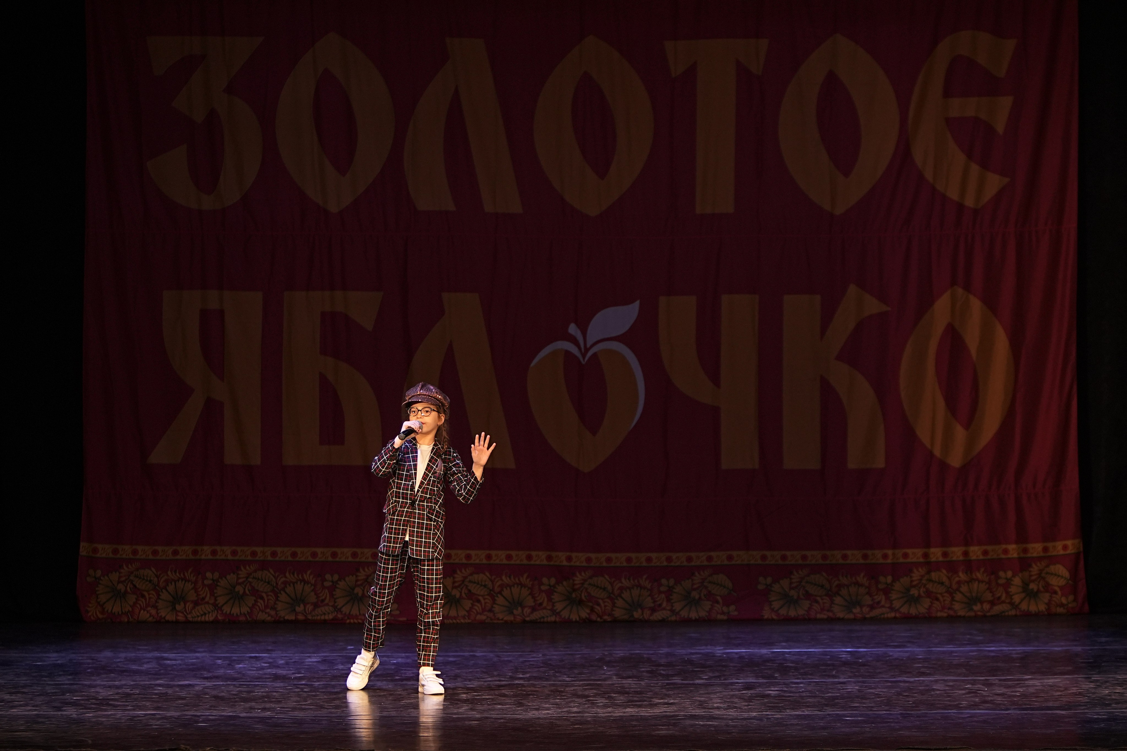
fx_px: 3757
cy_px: 376
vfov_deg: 11.4
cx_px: 564
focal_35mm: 120
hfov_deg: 17.1
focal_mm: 80
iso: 1000
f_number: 2.8
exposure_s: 1/400
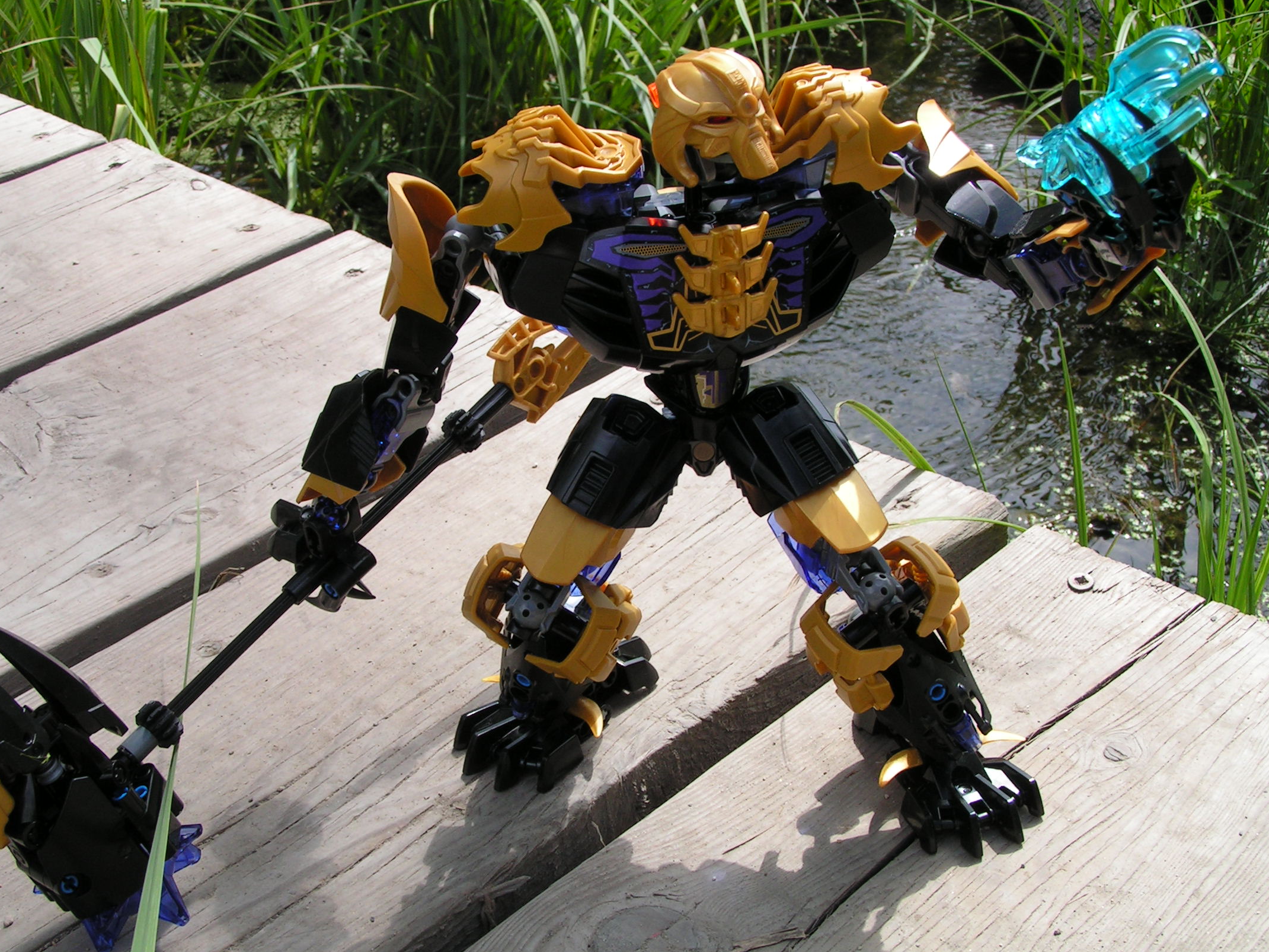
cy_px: 495
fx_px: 1906
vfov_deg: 28.0
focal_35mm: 52
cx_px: 631
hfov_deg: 36.8
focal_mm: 8.2
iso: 50
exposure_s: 1/250
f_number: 5.6
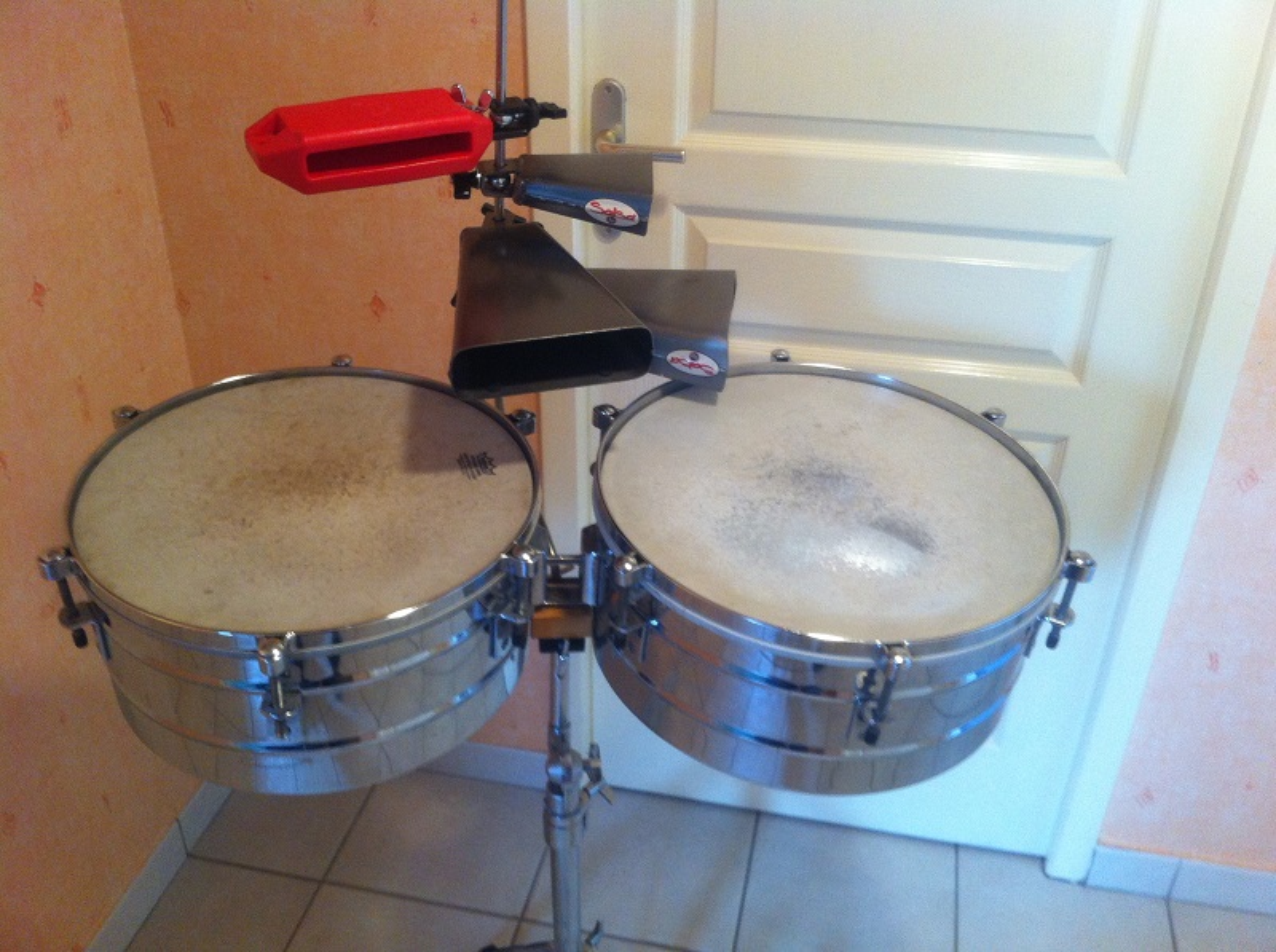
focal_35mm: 35
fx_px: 1288
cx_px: 638
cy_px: 476
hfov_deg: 52.7
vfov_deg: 40.6
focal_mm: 3.85
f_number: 2.8
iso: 160
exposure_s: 1/15
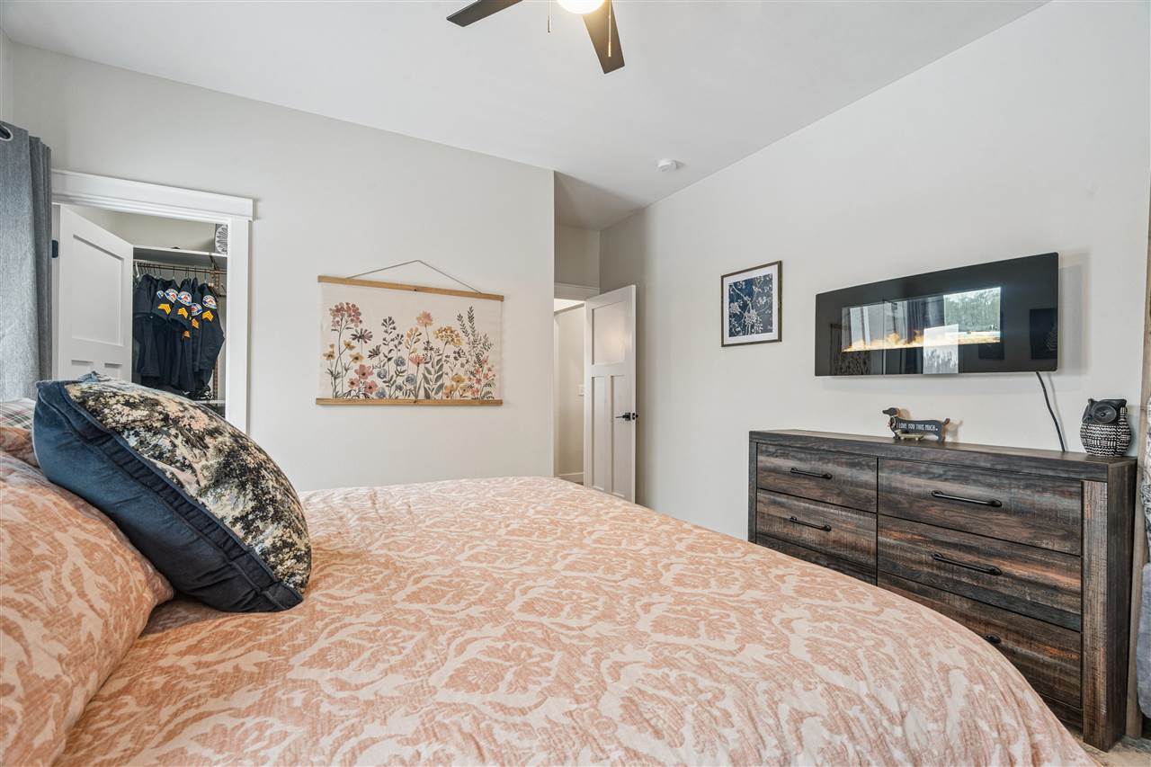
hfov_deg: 96.7
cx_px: 576
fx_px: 511
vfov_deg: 73.7
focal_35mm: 16
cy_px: 384
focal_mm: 16
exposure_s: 1/5
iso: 400
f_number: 10
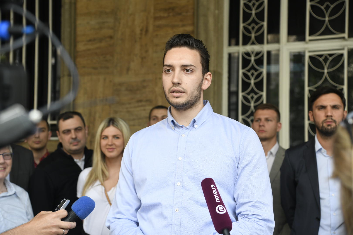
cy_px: 118
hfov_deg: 32.4
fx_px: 608
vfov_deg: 21.9
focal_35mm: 62
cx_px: 176
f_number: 4
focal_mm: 62
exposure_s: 1/160
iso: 400
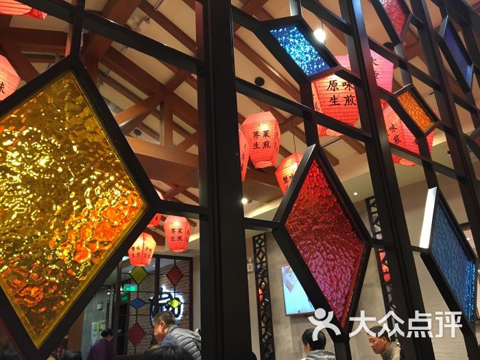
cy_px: 180
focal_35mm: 29
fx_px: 402
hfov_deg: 61.7
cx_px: 240
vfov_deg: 48.2
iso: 200
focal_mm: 4.15
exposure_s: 1/33
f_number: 2.2
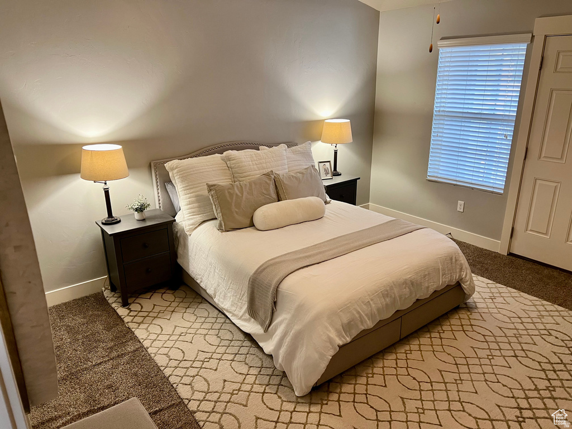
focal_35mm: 26
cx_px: 286
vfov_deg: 53.1
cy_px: 214
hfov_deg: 67.3
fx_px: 430
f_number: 1.5
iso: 125
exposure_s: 1/60
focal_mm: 5.7
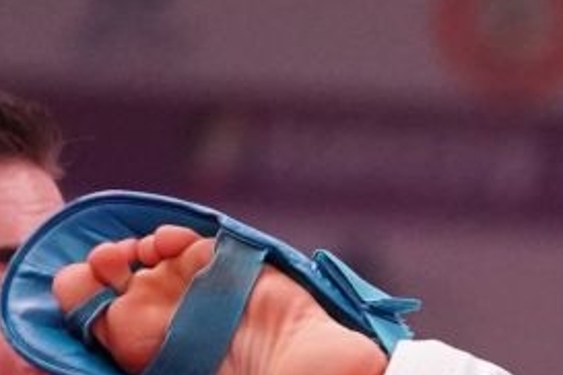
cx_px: 1093
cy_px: 756
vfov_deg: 1.0
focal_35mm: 1320
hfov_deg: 1.6
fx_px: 20642
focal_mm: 200
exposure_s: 1/1000
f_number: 2.8
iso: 4000
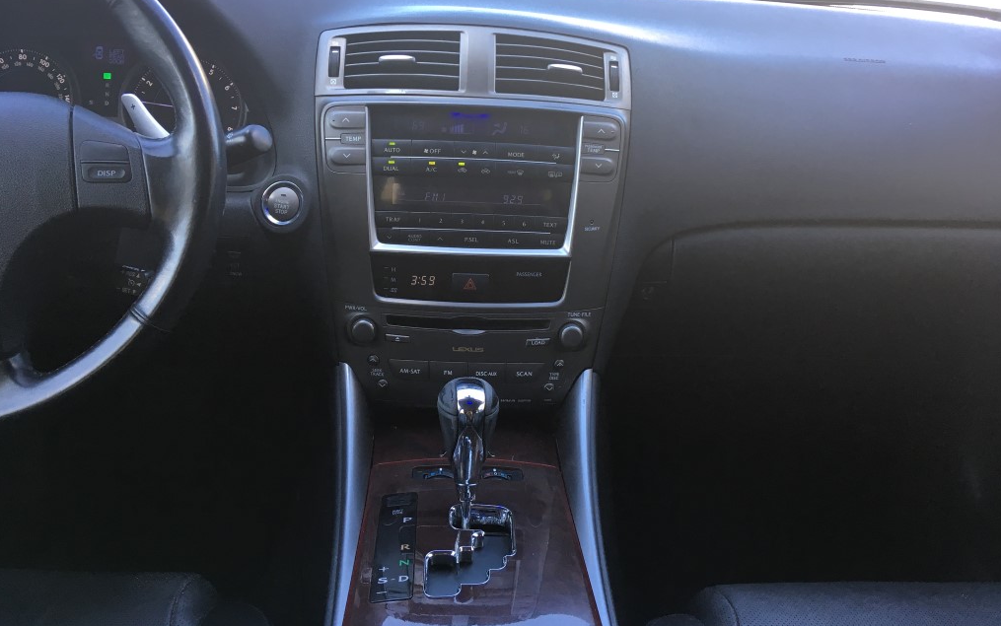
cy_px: 256
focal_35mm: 31
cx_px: 501
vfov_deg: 40.5
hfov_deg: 61.2
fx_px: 846
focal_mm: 4.15
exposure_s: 1/40
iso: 25
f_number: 2.2
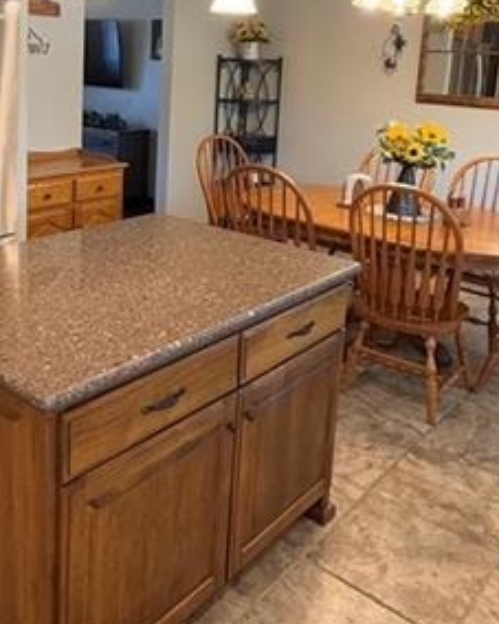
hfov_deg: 39.7
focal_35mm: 37
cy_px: 180
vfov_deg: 47.8
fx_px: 683
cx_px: 176
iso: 500
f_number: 2.2
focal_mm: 2.22
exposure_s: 1/60
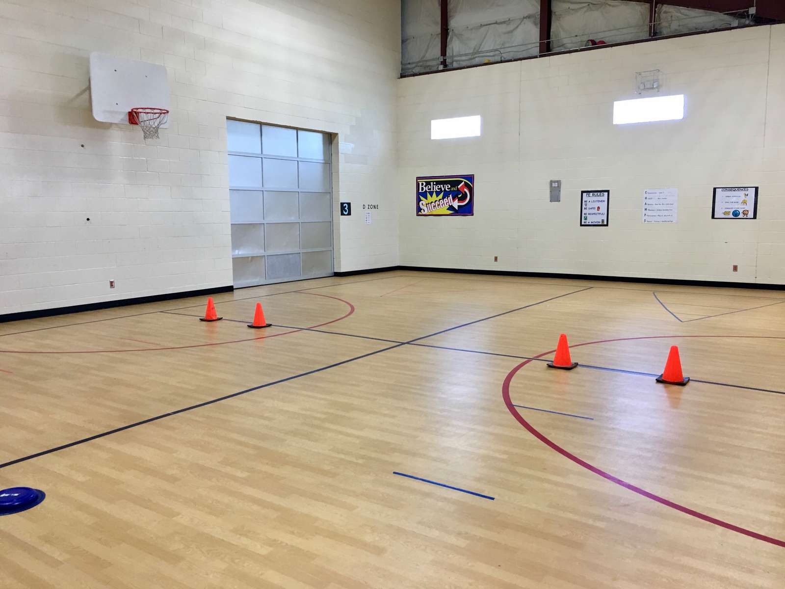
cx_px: 392
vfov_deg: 48.2
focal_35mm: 29
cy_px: 294
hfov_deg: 61.7
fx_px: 658
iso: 32
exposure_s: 1/30
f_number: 2.2
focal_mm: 4.15
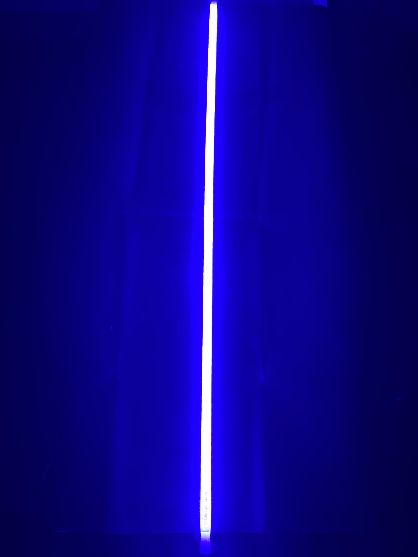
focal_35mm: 26
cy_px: 278
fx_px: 419
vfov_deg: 67.3
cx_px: 209
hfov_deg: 53.1
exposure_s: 1/25
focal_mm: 4.25
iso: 500
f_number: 1.8
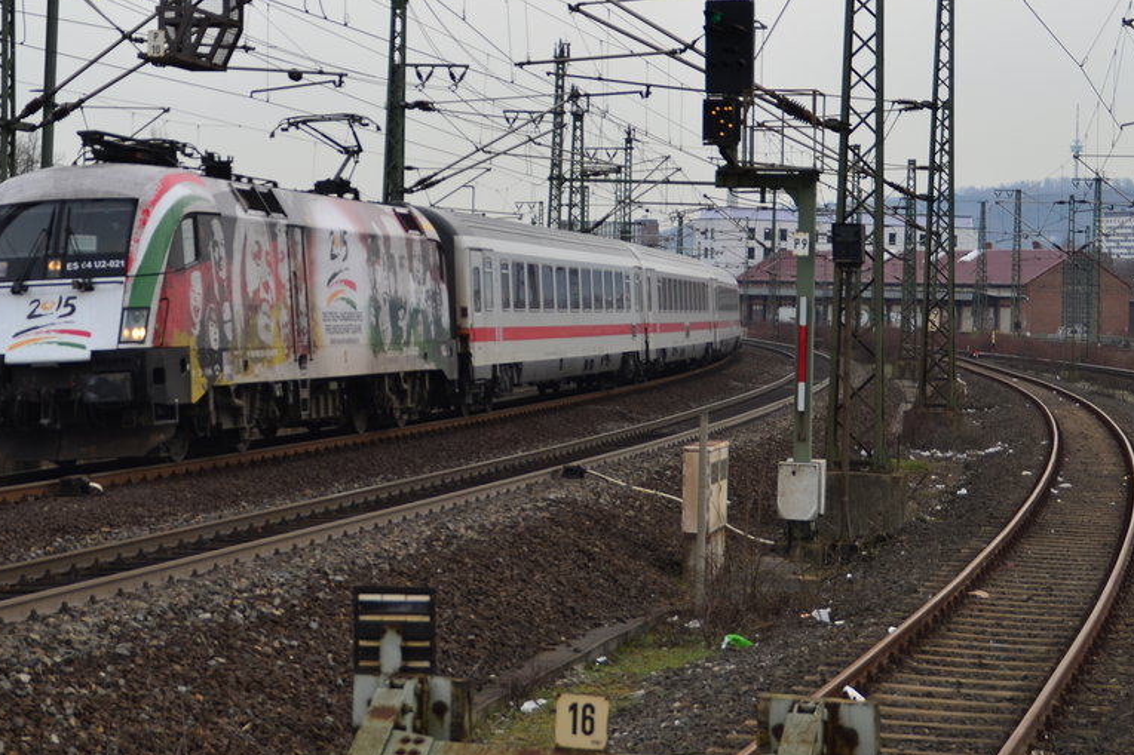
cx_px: 441
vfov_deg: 13.8
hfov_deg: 20.6
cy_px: 203
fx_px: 3118
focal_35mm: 99
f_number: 5.6
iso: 200
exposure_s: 1/400
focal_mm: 42
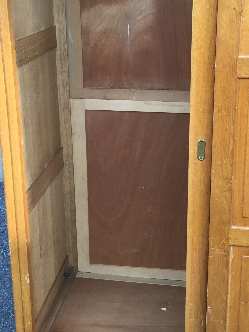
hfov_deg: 29.0
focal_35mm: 50
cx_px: 154
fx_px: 480
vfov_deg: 37.5
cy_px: 95
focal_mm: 3.3
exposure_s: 1/100
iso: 25
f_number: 2.4
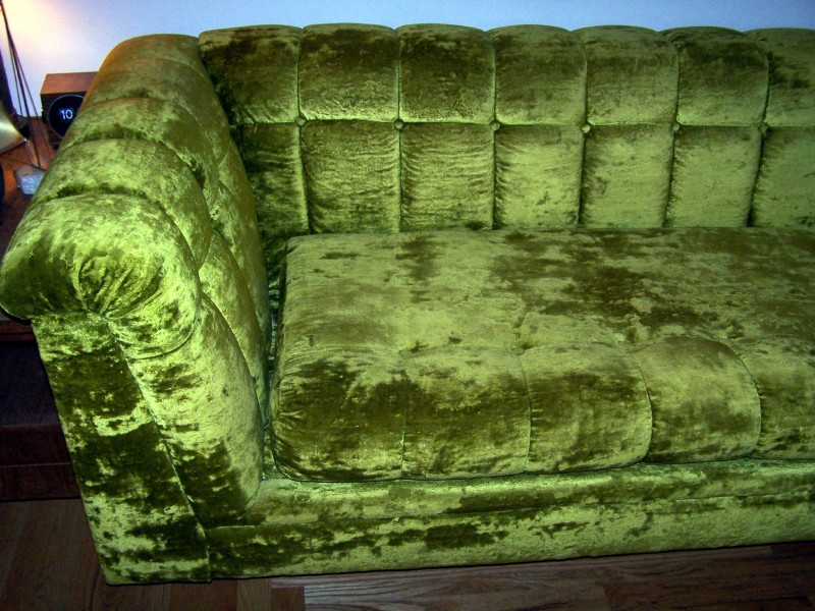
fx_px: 895
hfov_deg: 49.0
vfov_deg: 37.7
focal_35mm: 38
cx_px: 408
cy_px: 306
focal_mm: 6.3
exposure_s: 1/60
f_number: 2.8
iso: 140
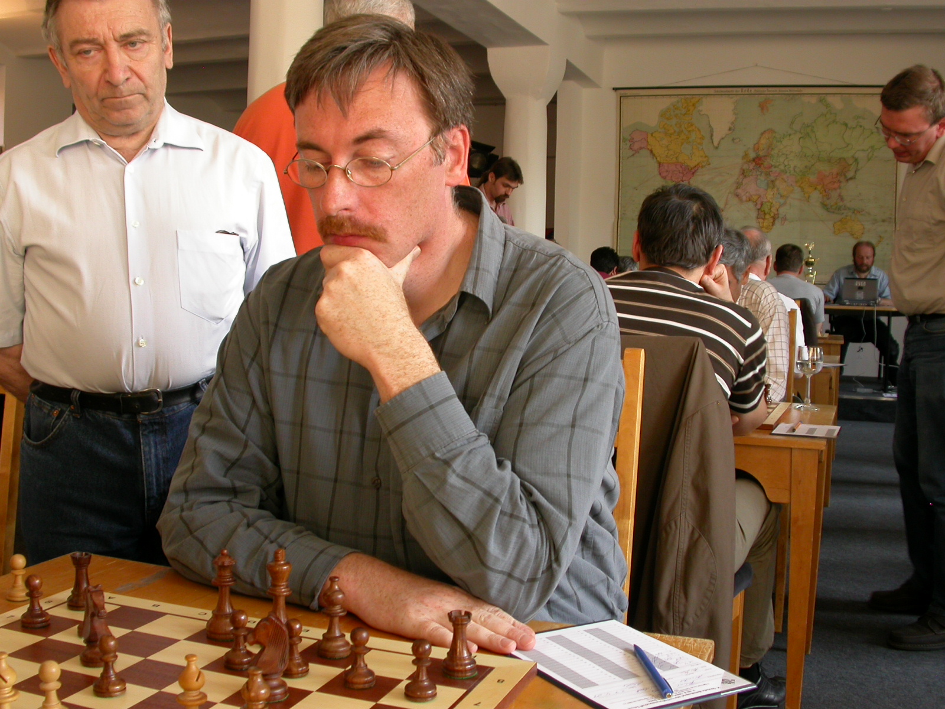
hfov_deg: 47.9
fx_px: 1065
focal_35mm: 39
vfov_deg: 36.8
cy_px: 354
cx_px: 472
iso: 100
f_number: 3.8
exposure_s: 1/23
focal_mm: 8.2
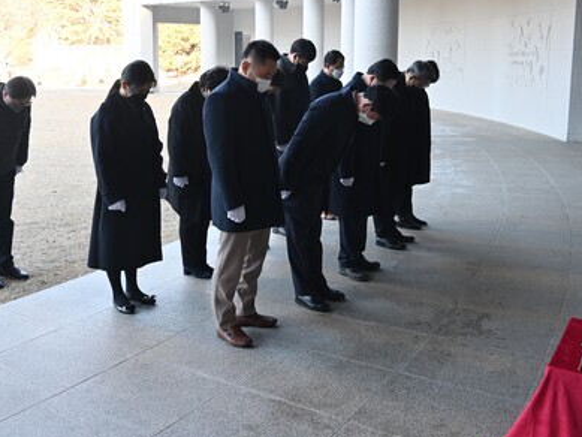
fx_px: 673
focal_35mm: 40
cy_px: 146
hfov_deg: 46.7
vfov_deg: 35.6
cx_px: 326
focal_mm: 27
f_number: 7.1
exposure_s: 1/200
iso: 1250
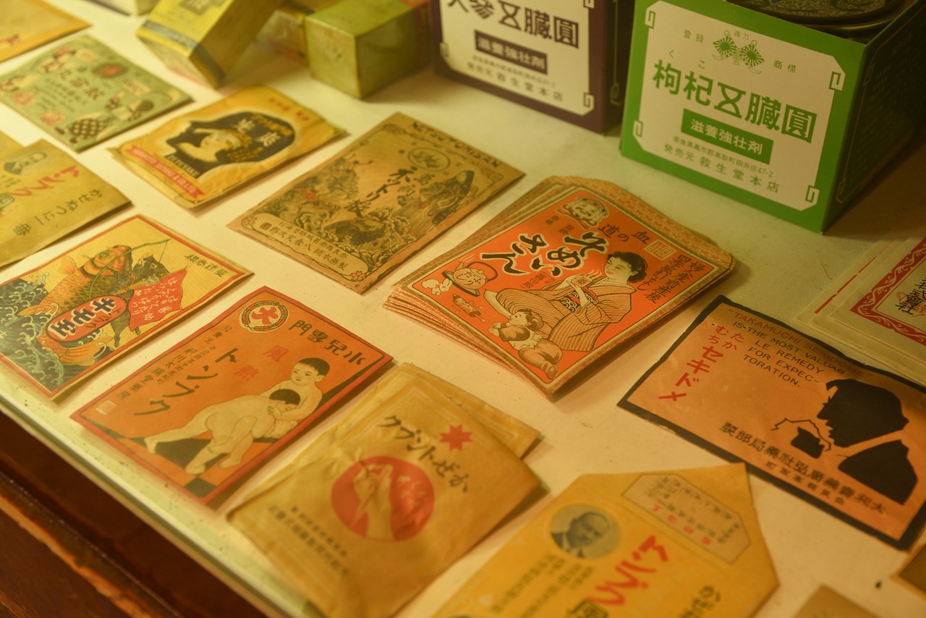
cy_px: 309
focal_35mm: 48
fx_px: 1235
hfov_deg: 41.1
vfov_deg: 28.1
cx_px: 463
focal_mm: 48
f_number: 5.6
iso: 1250
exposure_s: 1/30
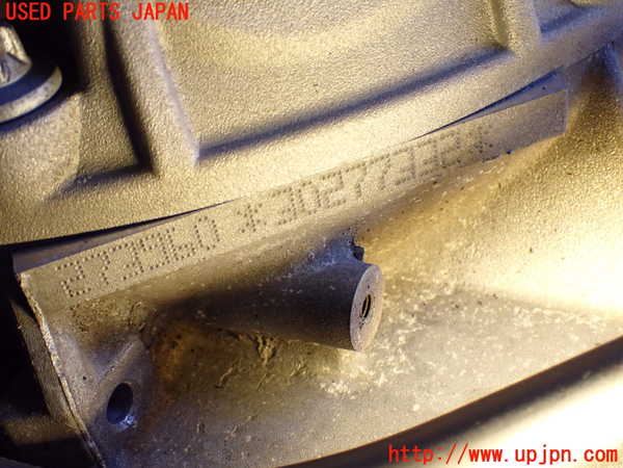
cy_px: 234
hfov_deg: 42.9
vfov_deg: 32.9
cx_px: 312
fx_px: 792
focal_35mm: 44
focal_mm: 7.84
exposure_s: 1/160
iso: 500
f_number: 2.9
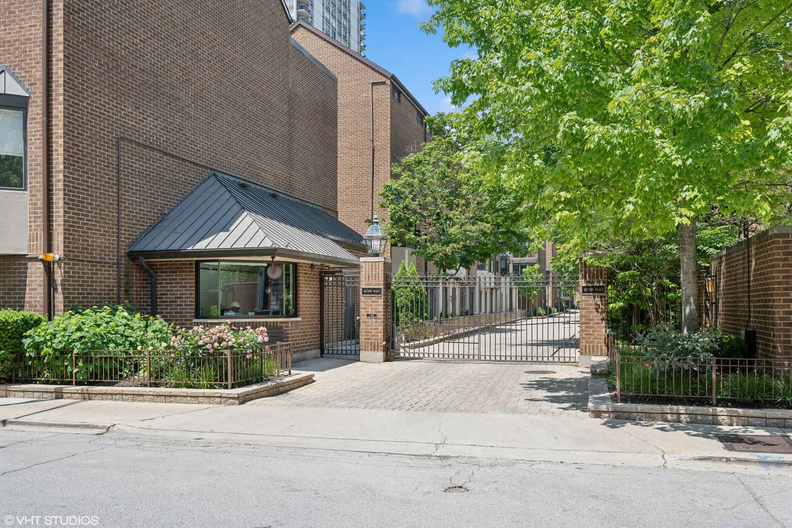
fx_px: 660
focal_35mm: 30
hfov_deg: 61.9
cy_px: 264
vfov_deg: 43.6
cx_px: 396
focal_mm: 30
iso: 200
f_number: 9.5
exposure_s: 1/125
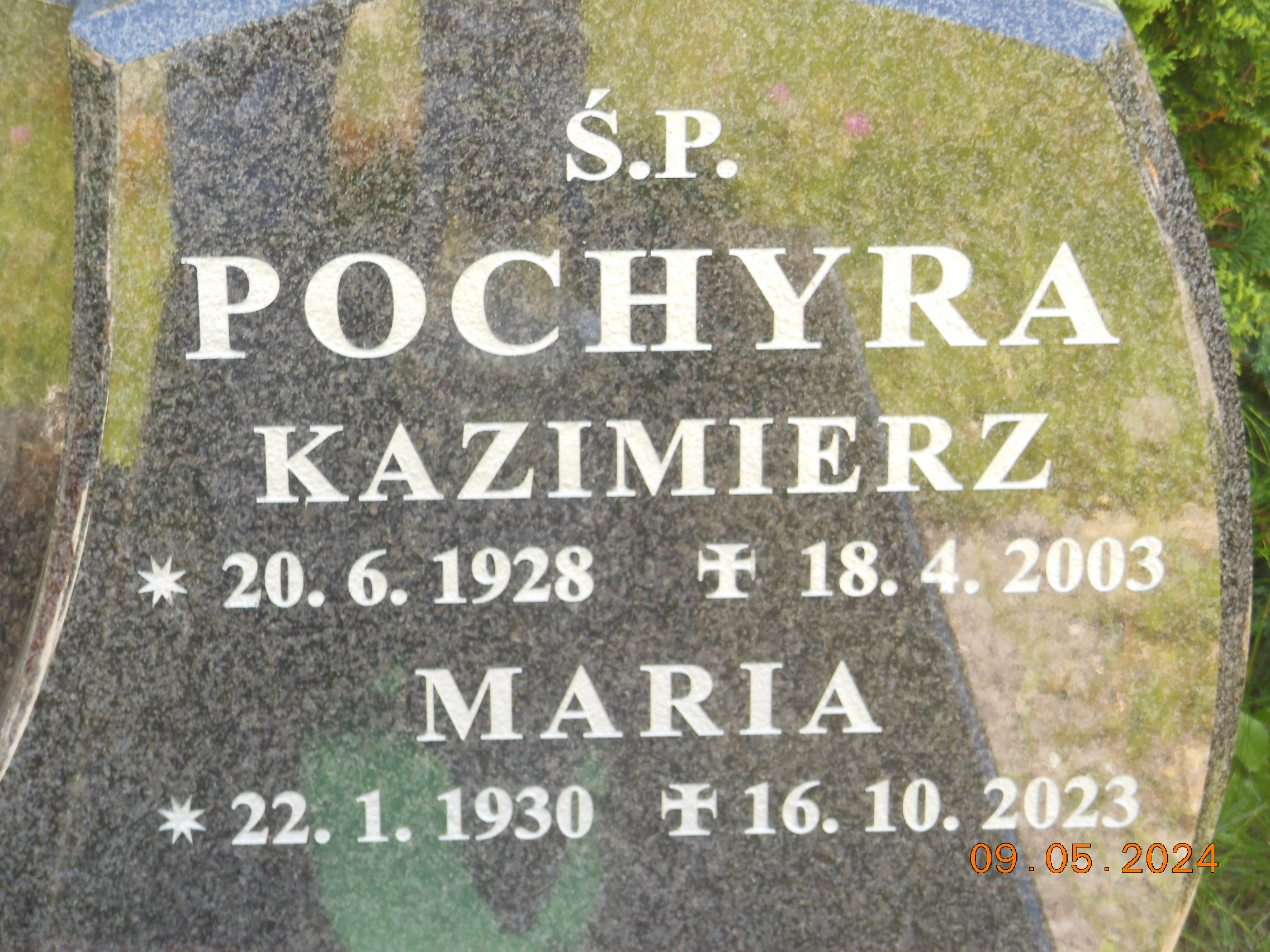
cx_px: 635
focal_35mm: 111
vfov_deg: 13.3
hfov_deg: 17.7
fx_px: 4072
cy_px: 476
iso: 200
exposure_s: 1/60
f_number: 4.8
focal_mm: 19.7
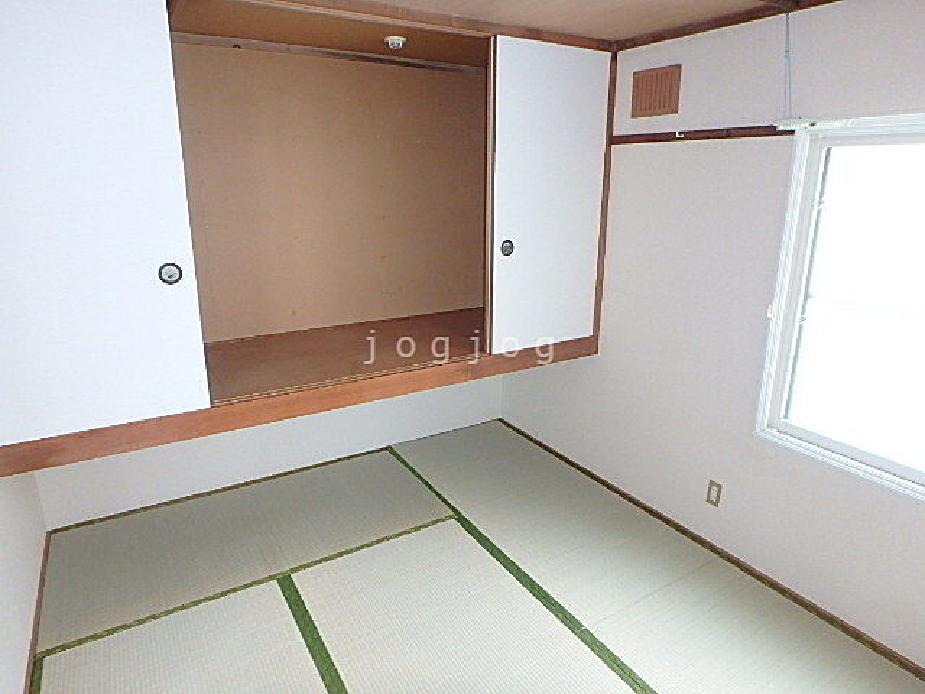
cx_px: 462
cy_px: 347
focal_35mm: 21
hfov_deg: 79.0
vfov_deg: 63.4
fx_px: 561
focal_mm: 3.7
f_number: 3.5
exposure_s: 1/30
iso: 400
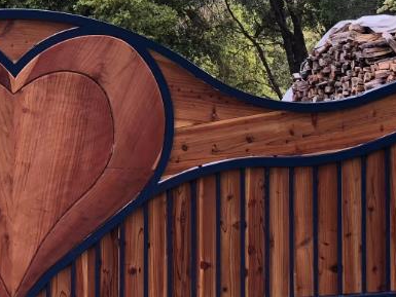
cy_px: -12
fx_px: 1247
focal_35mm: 109
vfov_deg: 13.4
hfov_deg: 17.8
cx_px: 37
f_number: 1.8
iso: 20
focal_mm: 3.99
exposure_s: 1/124
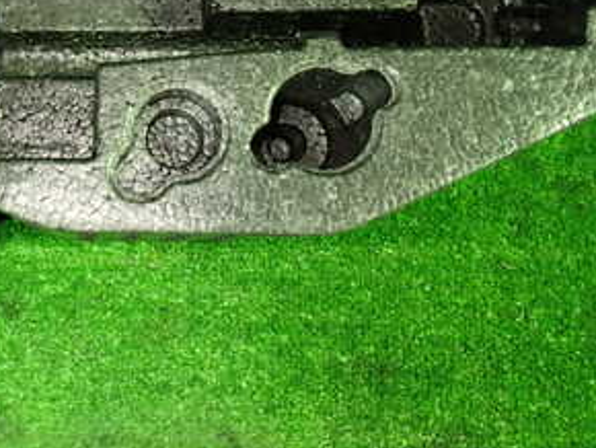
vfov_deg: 23.1
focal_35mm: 62
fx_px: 1068
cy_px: 41
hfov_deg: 29.9
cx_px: 64
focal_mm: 5.4
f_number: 2.3
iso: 800
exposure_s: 1/30
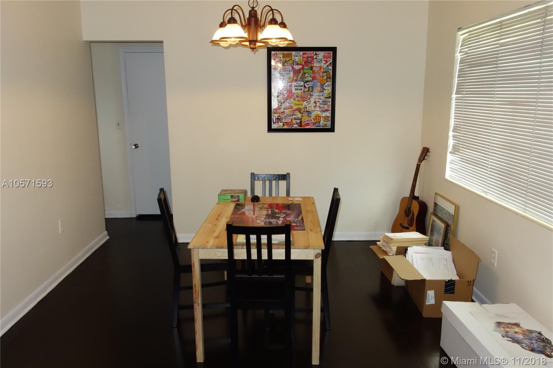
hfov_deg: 65.5
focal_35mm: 28
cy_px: 184
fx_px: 430
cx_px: 276
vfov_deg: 46.4
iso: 800
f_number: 2
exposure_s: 1/50
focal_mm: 10.42
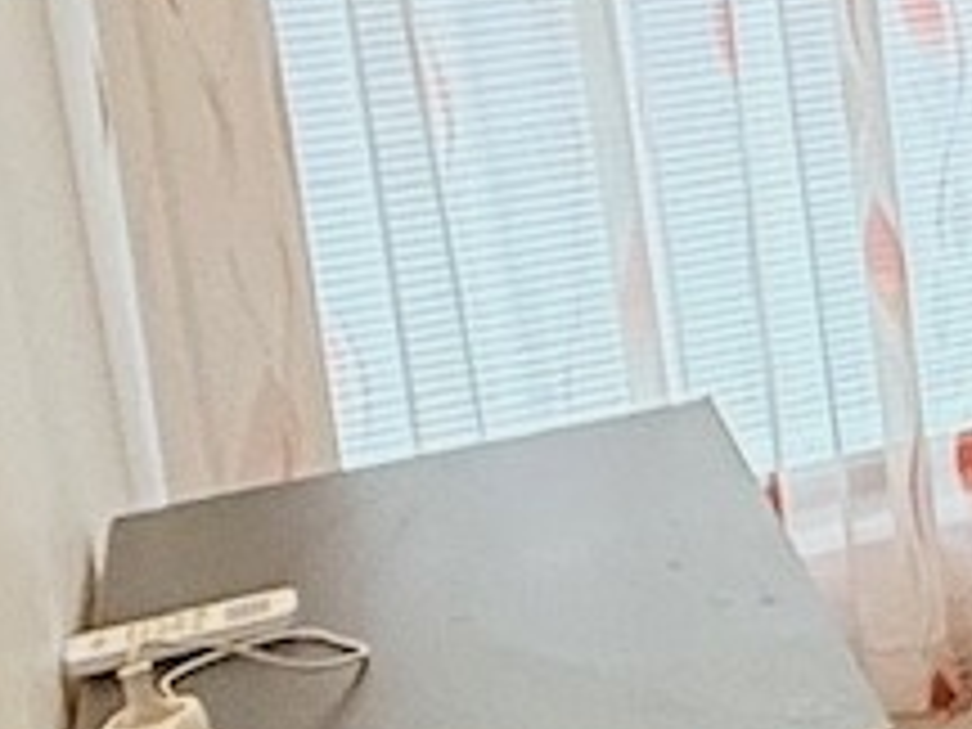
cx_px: 2349
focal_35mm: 97
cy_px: -56
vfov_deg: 14.9
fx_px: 2724
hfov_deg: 14.0
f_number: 2.2
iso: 400
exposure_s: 1/50
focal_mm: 2.22
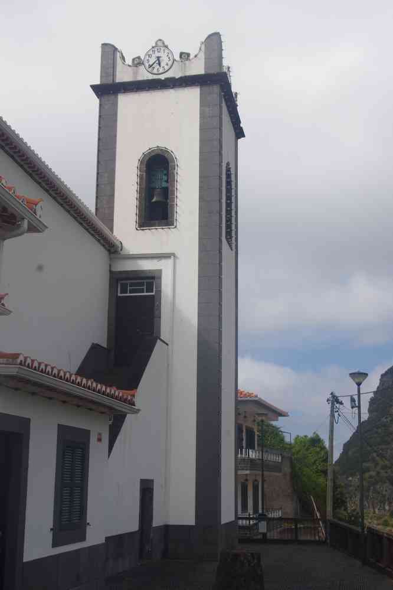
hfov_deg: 28.9
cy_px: 295
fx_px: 761
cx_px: 196
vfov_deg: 42.3
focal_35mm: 46
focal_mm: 31
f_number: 11
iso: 200
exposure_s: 1/100
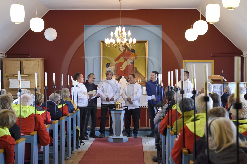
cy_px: 82
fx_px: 480
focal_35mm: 70
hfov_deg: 28.9
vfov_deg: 19.4
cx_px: 124
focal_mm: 70
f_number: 6.3
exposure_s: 1/40
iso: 1600
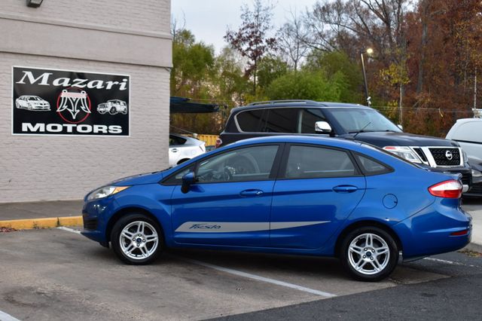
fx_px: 723
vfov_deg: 25.0
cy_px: 160
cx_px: 241
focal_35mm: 54
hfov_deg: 36.9
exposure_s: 1/15
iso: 450
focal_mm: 36
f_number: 6.3
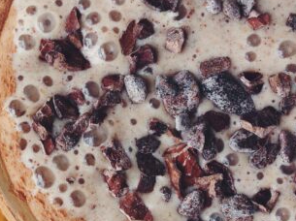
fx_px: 777
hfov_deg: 21.2
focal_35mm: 91
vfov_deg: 16.2
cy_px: 126
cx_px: 40
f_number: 2.4
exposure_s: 1/120
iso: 50
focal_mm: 4.12
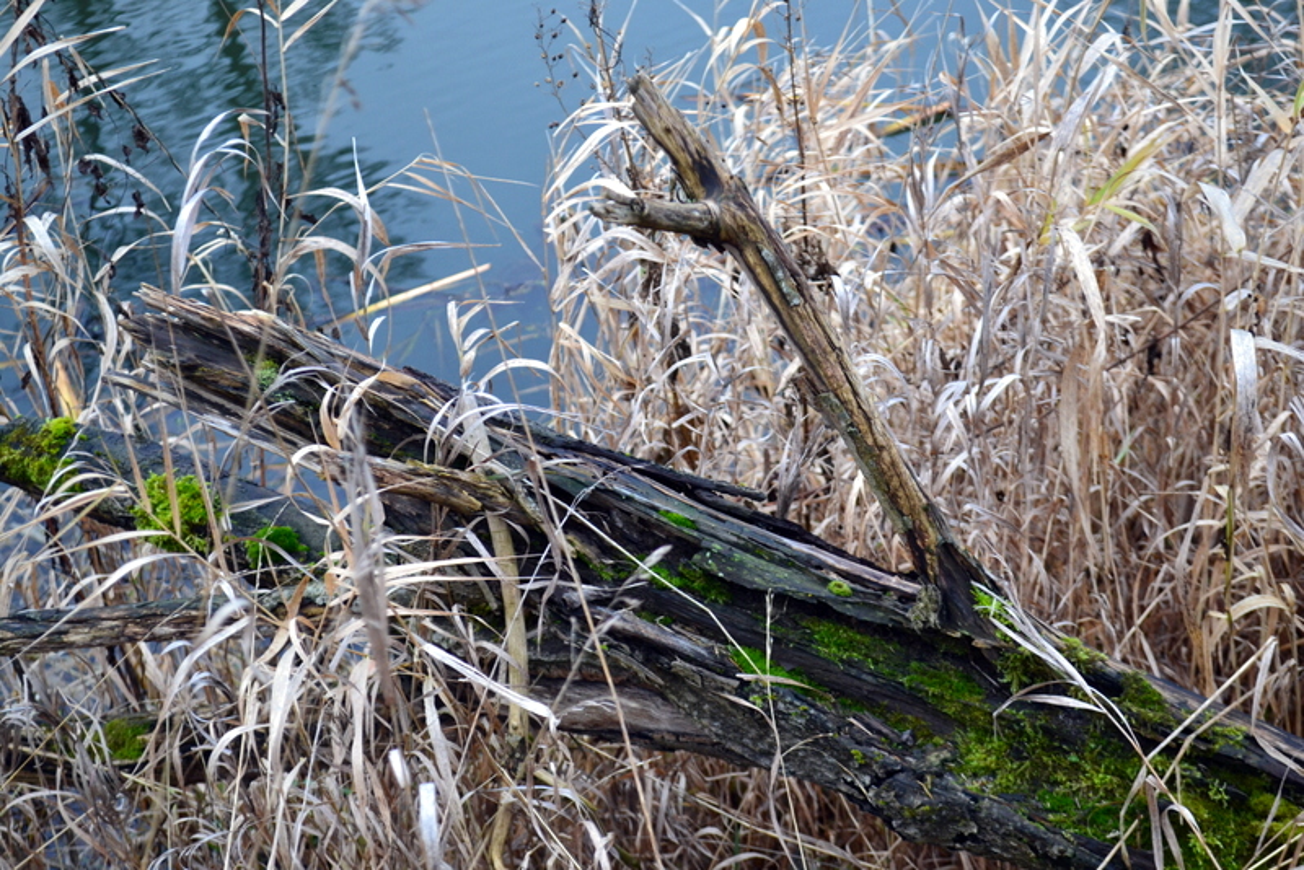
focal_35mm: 66
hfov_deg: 30.5
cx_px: 652
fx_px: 2391
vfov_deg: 20.6
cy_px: 435
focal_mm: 44
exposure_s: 1/60
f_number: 6.3
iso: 800
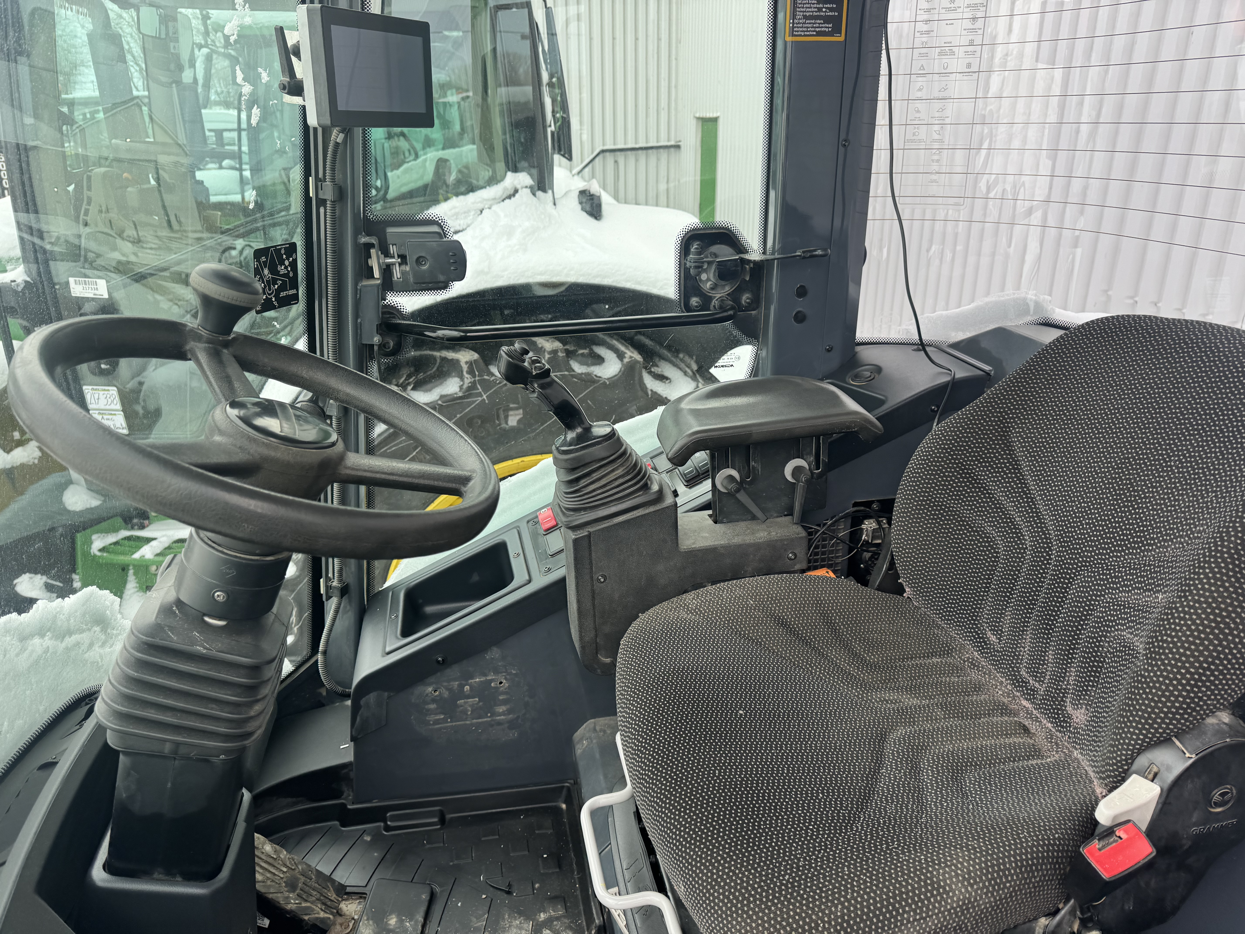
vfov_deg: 56.8
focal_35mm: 24
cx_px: 622
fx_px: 863
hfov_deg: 71.6
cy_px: 467
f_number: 1.78
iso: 80
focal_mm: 6.76
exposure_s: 1/356
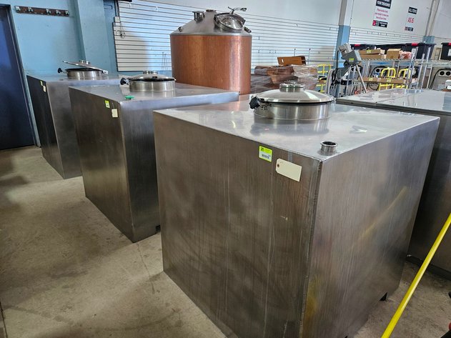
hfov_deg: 73.9
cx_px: 226
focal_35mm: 23
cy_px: 169
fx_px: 300
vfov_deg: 58.9
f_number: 1.8
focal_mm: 5.4
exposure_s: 1/120
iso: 320
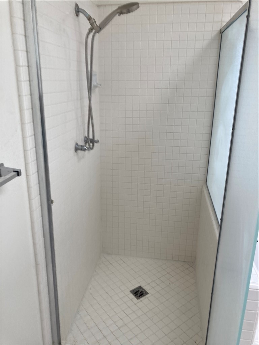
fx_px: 279
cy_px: 172
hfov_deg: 49.7
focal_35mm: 28
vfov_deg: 63.4
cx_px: 130
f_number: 1.8
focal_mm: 3.99
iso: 50
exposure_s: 1/60
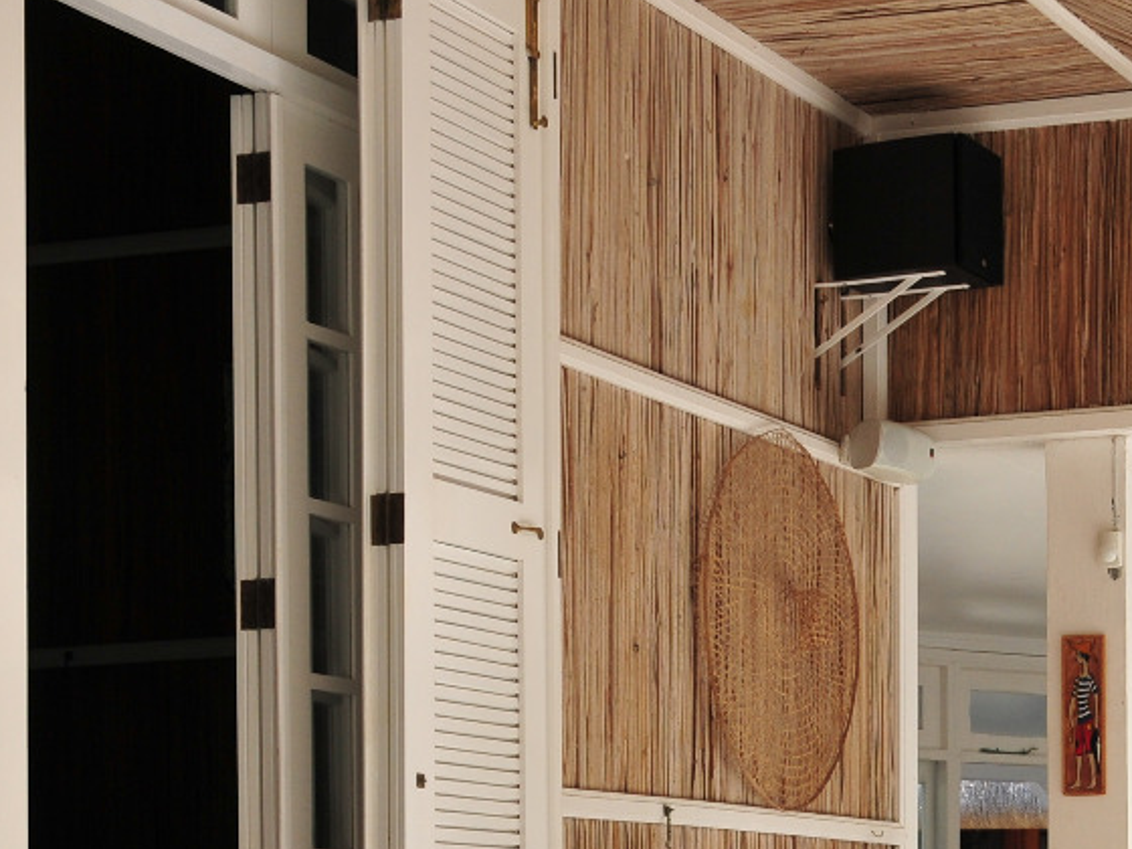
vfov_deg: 15.7
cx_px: 988
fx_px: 3009
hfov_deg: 20.9
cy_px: 885
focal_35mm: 92
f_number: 5.6
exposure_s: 1/400
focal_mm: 22
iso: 200
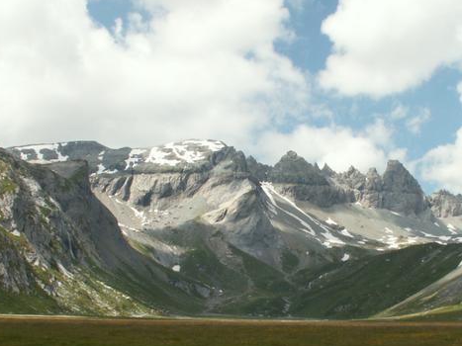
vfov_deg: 30.1
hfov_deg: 39.4
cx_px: 289
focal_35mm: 48
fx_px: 640
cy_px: 217
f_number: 6.3
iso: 50
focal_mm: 5.86
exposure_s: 1/200
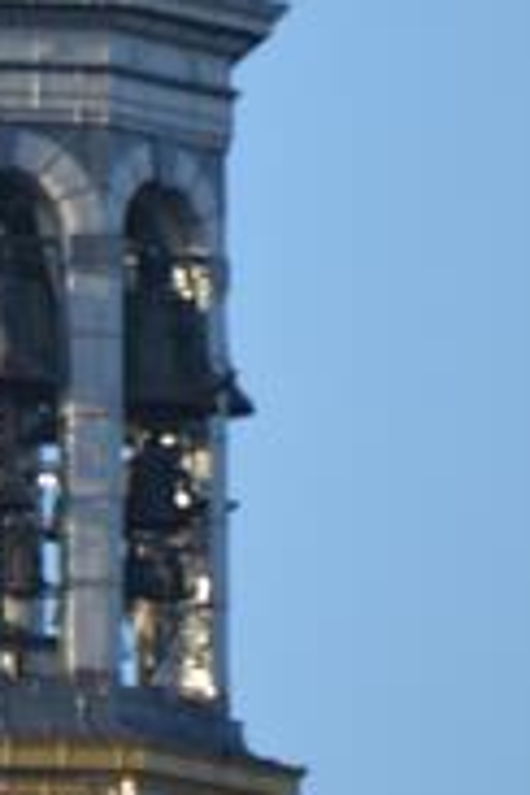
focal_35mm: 1391
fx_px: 30716
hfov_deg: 1.0
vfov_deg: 1.5
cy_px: 167
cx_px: -352
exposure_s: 1/500
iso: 200
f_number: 5.6
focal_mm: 370
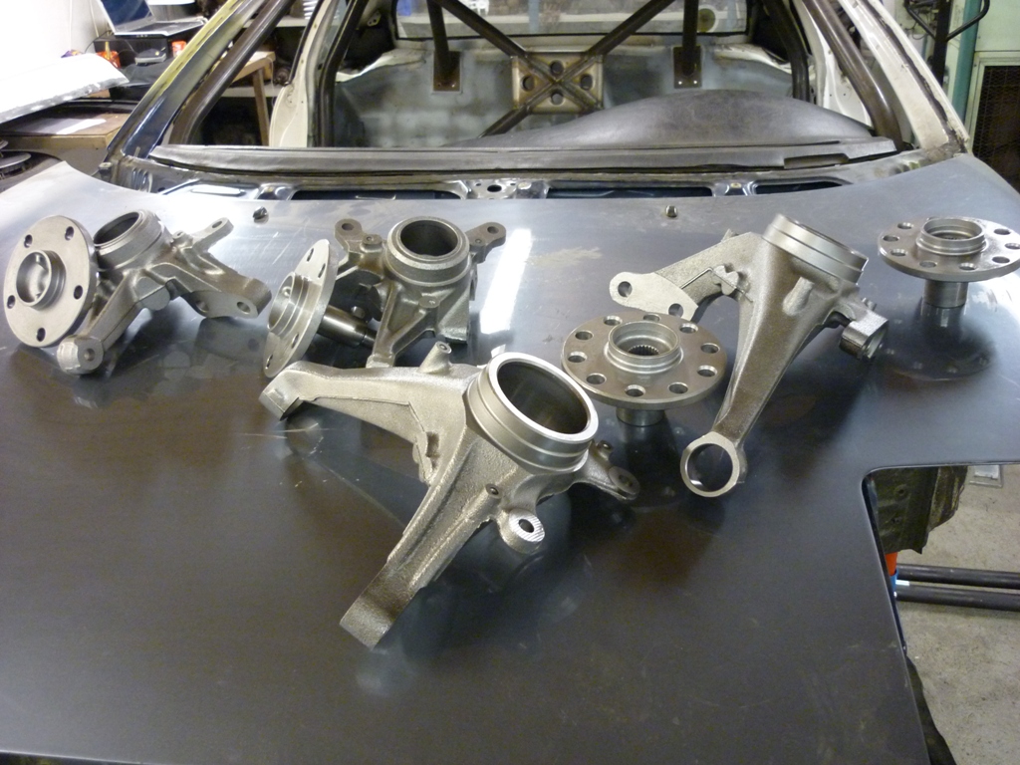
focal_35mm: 33
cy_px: 382
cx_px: 510
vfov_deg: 42.9
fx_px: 972
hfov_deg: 55.4
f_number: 2.8
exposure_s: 1/25
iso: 400
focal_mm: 5.5
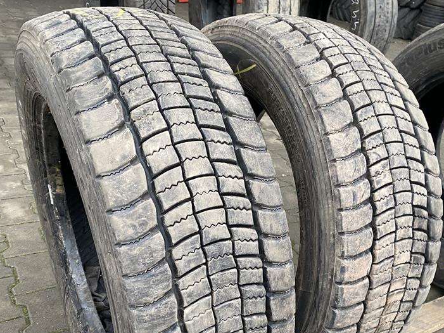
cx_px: 259
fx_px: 487
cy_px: 230
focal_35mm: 38
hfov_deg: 48.8
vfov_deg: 37.2
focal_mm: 4.25
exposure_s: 1/97
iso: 125
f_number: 1.8
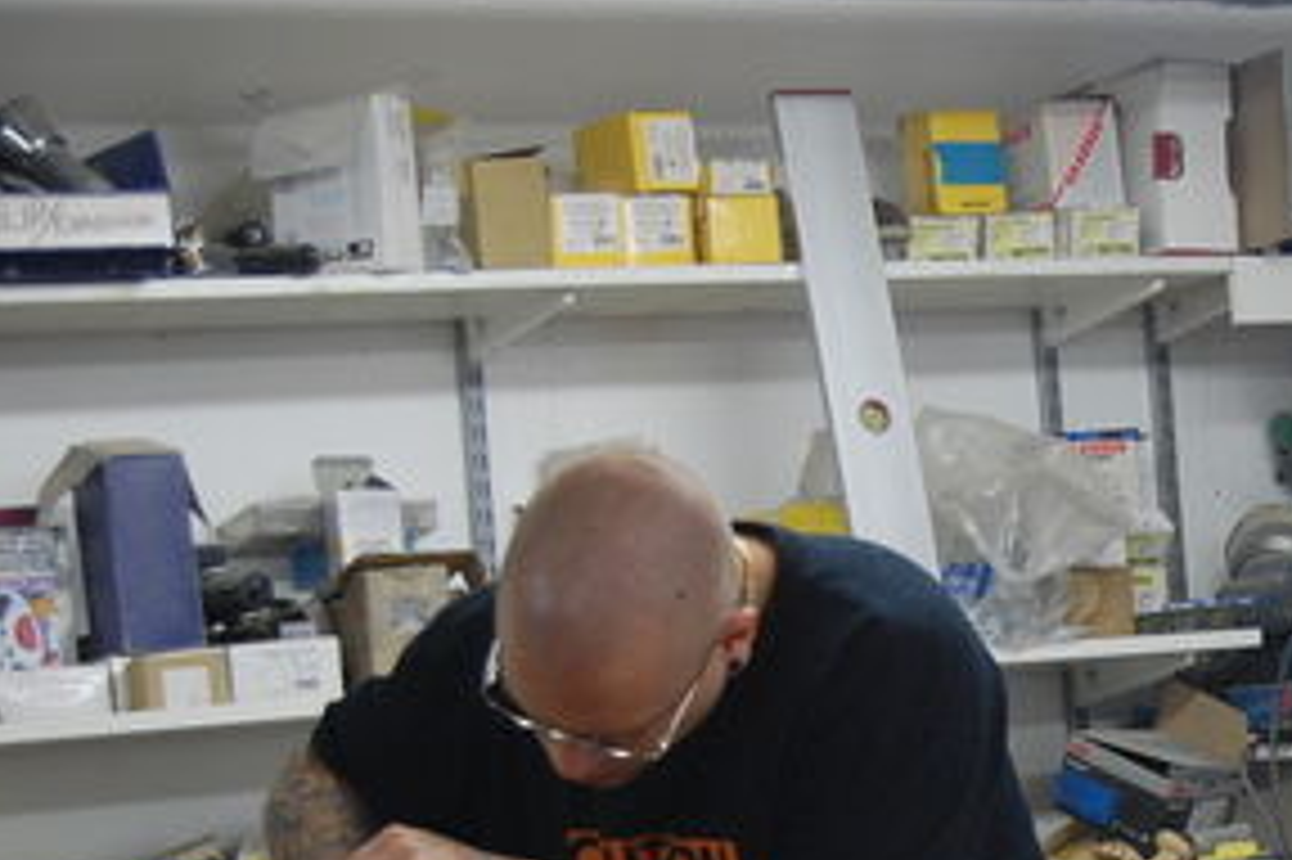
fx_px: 4555
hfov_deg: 15.9
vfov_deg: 10.7
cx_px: 1211
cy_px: 797
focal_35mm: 127
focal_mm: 38
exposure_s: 1/13
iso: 800
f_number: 5
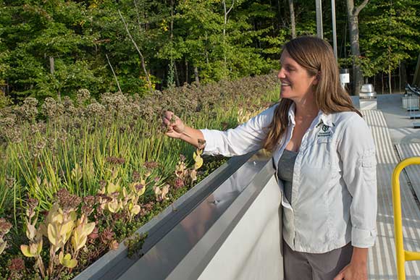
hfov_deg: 53.1
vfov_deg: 36.9
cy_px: 140
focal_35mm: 36
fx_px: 420
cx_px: 210
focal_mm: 36
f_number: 19
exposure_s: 1/350
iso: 400
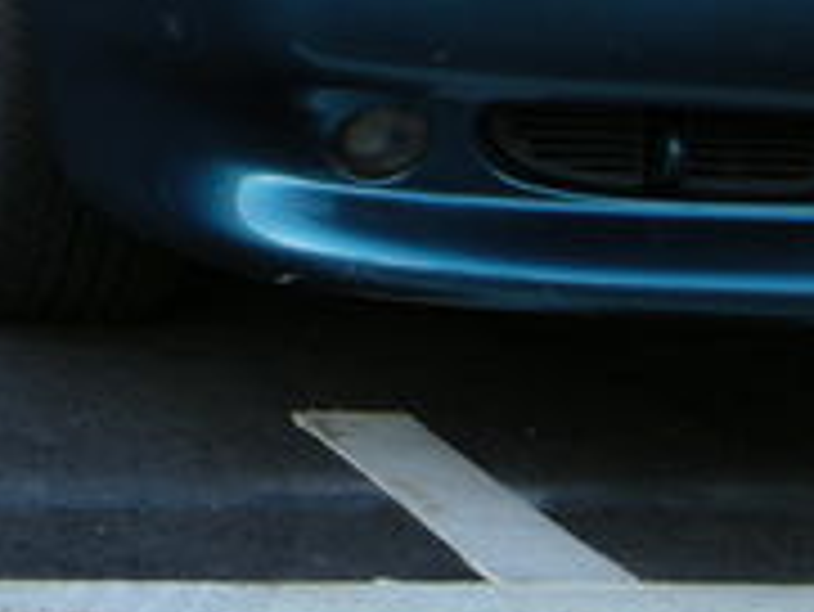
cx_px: -508
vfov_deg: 10.9
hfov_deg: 13.6
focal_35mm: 134
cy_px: -148
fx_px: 3153
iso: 64
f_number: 3.2
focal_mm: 6.3
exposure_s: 1/120
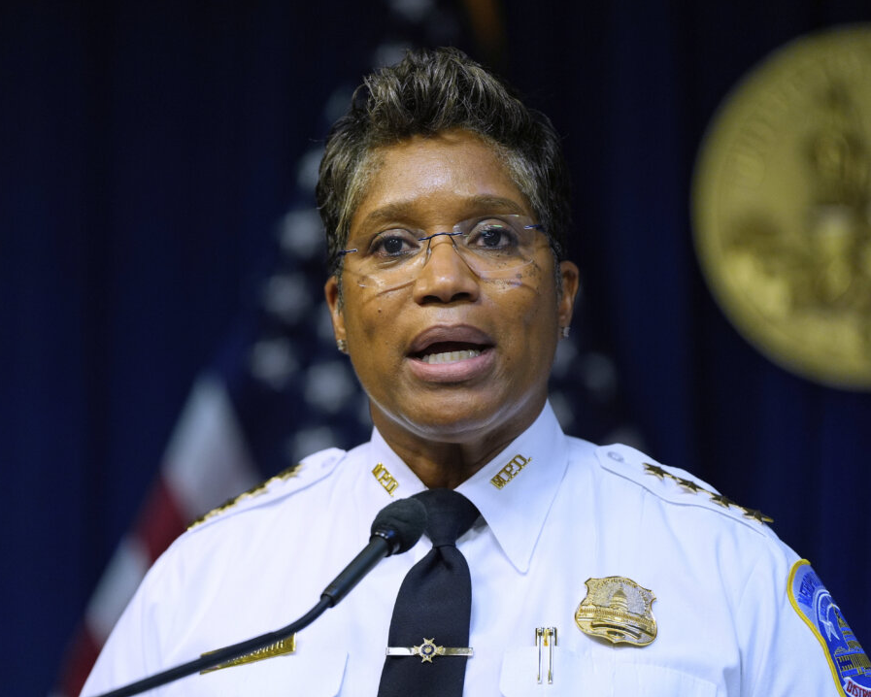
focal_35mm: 226
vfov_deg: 6.8
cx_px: 402
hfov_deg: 8.5
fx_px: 5827
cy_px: 348
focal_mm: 200
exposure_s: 1/500
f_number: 2.8
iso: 1600
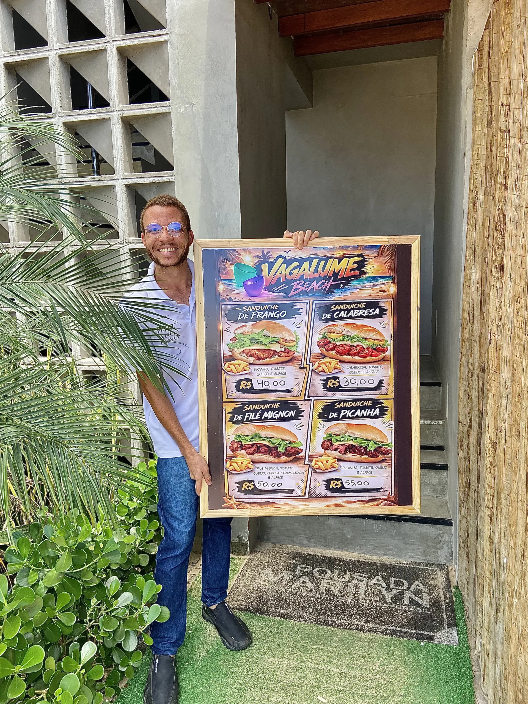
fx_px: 529
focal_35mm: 26
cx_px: 264
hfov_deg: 53.1
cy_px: 352
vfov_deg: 67.3
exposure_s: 1/362
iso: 32
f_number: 1.8
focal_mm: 4.25
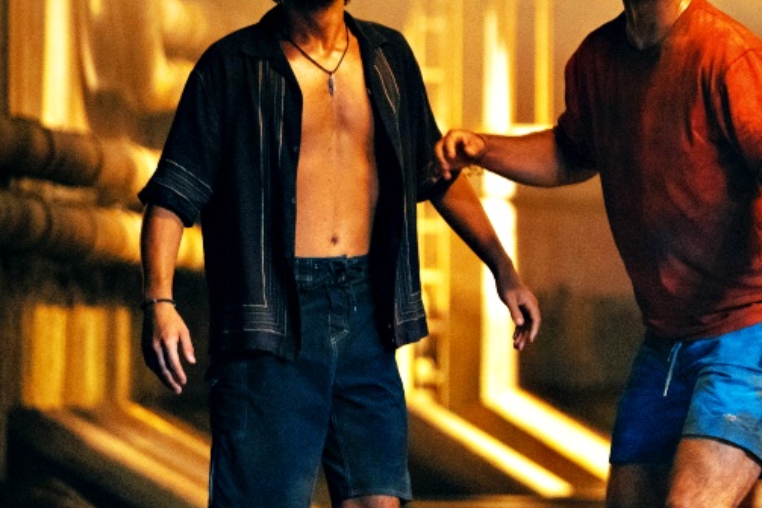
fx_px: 8083
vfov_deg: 3.6
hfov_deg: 5.4
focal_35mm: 382
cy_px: 177
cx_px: 977
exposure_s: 1/125
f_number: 2.8
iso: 1600
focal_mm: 120
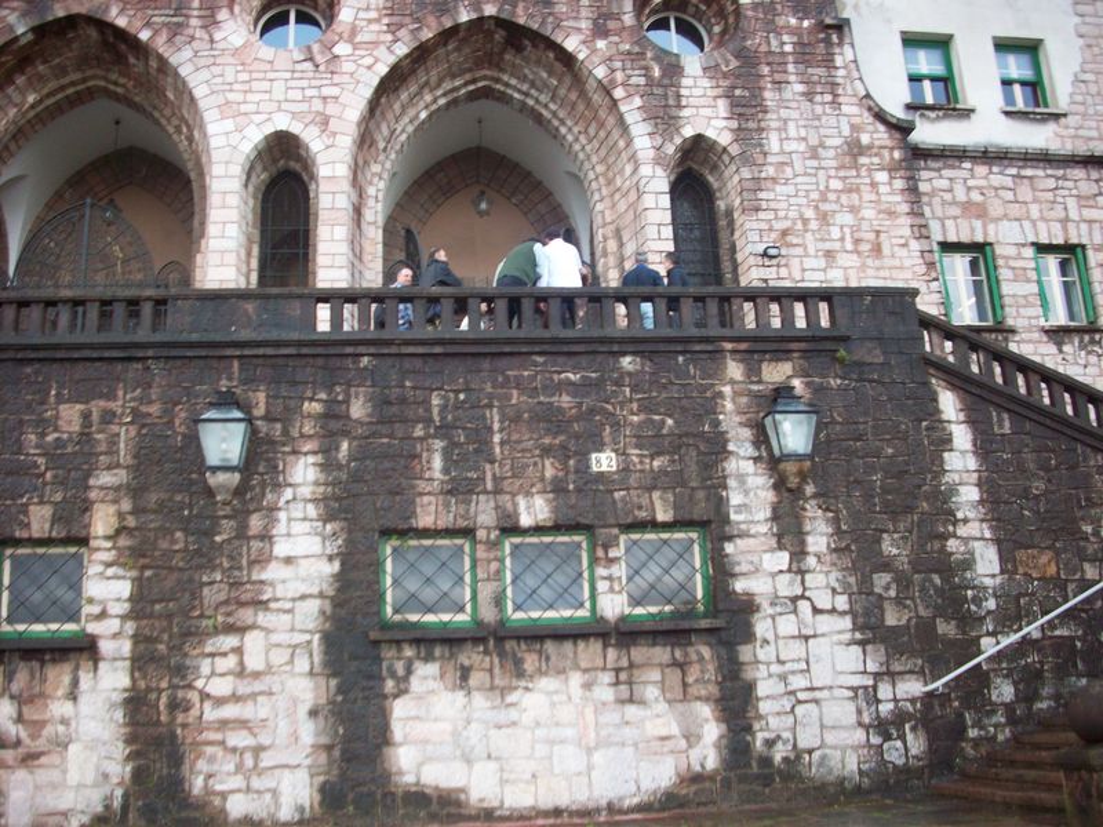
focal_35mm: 37
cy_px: 414
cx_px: 552
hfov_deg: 50.1
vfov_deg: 38.7
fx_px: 1179
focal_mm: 6.2
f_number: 2.8
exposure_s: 1/121
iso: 80
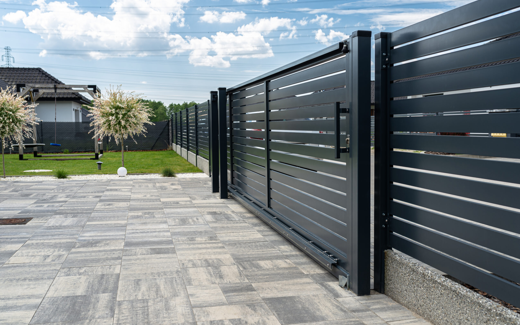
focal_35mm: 36
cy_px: 155
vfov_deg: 35.3
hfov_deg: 54.0
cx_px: 260
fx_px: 510
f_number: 5.6
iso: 100
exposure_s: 1/100
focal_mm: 35
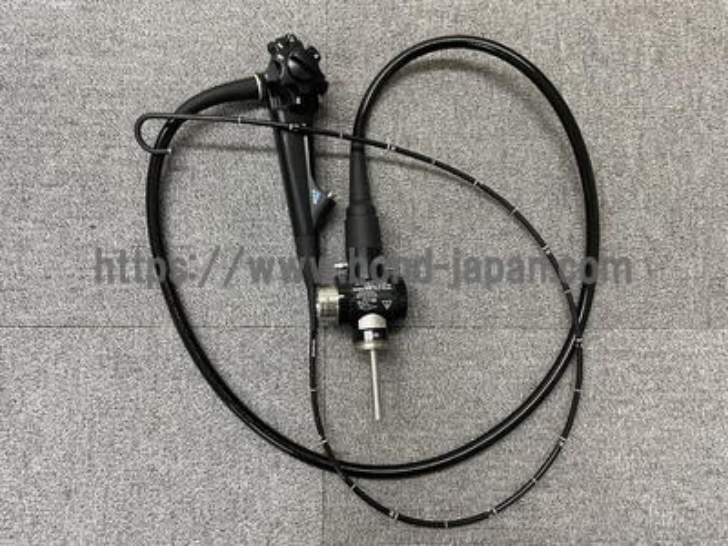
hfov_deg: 67.3
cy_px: 273
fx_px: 547
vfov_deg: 53.1
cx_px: 364
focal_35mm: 26
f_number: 1.6
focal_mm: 4.2
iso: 80
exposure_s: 1/50
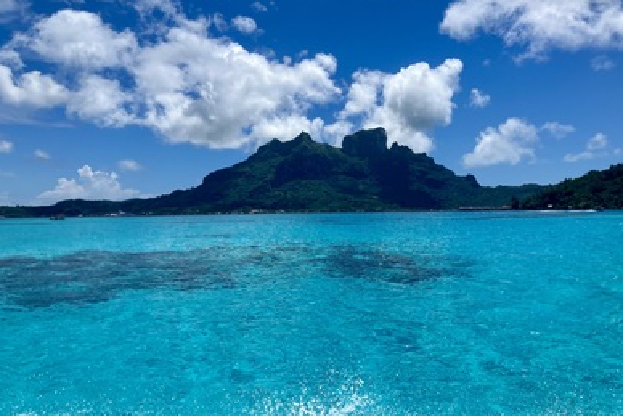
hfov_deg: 61.9
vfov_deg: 43.5
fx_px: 519
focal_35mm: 30
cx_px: 320
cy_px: 178
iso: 32
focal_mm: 3.99
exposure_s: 1/4878
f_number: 1.8
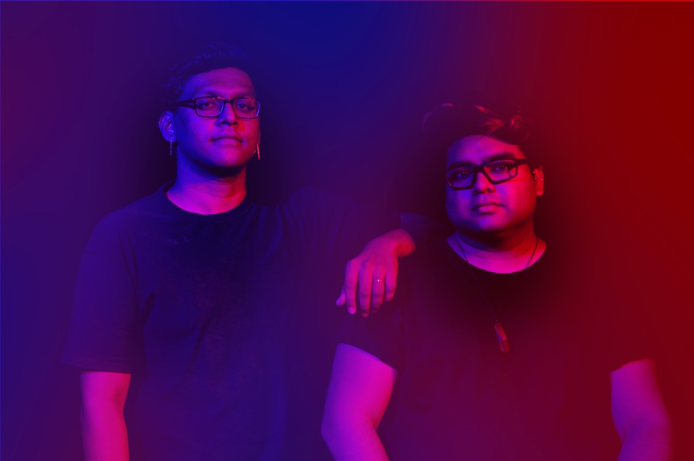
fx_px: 1444
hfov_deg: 27.0
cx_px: 347
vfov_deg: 18.1
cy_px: 230
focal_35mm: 75
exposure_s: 1/160
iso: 160
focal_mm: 50
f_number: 3.5
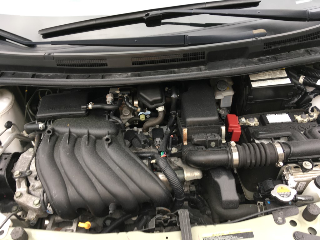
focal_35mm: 29
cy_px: 120
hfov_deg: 61.7
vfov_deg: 48.2
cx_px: 160
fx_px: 268
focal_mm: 4.15
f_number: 2.2
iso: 40
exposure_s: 1/120
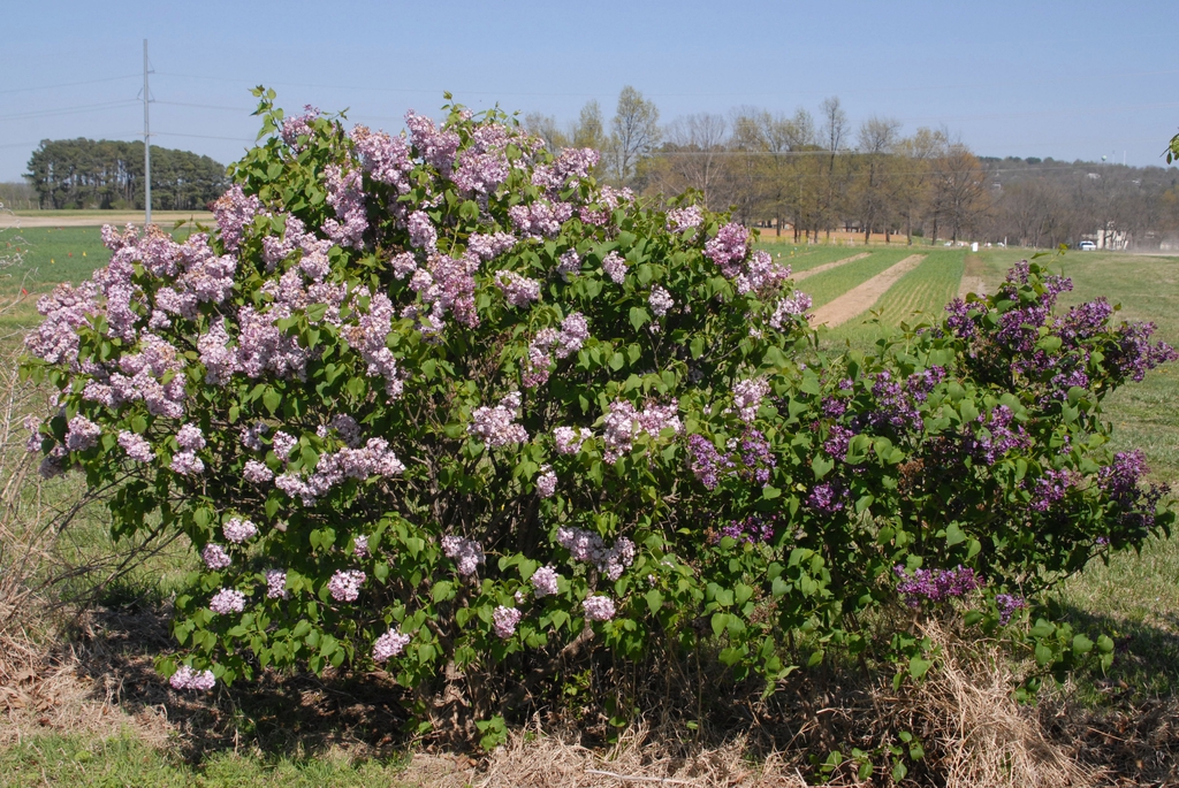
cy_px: 394
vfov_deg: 32.0
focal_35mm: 42
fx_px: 1377
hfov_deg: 46.4
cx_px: 590
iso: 400
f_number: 10
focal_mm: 28
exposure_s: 1/400
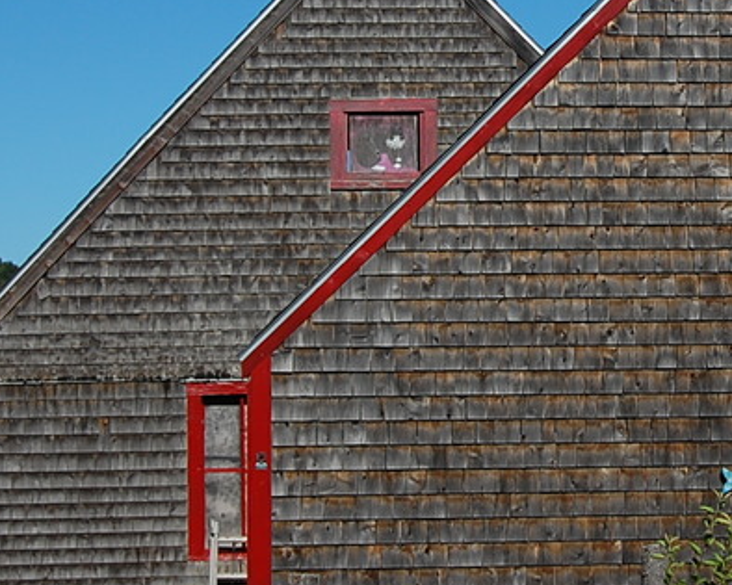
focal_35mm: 103
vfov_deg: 14.9
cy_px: 145
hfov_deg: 18.3
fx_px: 2231
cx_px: 660
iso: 200
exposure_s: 1/500
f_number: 11
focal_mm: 32
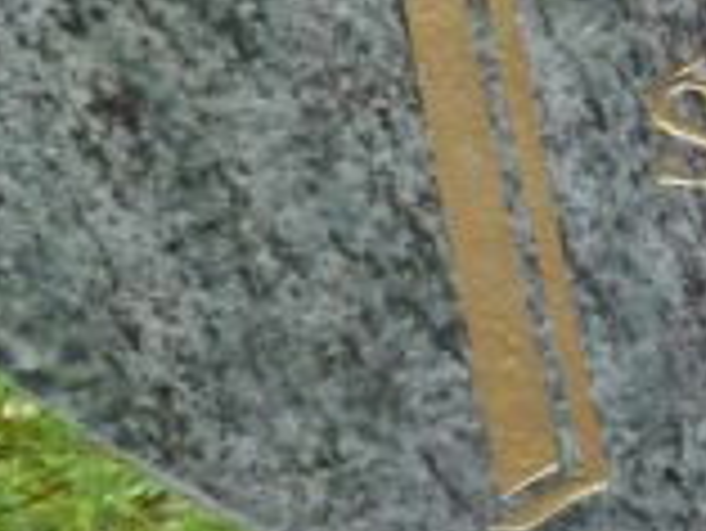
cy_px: -9
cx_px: 1192
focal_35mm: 102
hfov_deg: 16.7
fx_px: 2082
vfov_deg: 14.3
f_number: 3.3
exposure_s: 1/50
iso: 80
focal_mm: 4.1
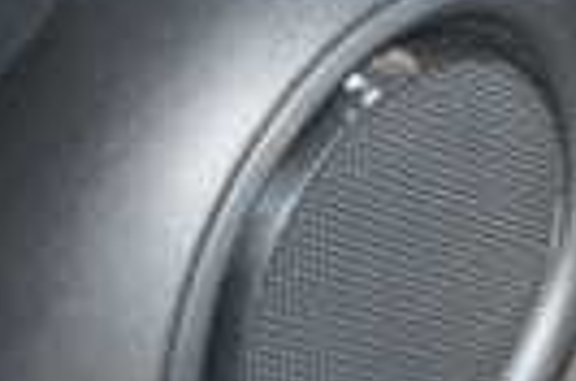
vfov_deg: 7.7
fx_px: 2602
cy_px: -582
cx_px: 1343
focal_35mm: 163
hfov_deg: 10.9
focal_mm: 18
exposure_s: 1/60
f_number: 4
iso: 500
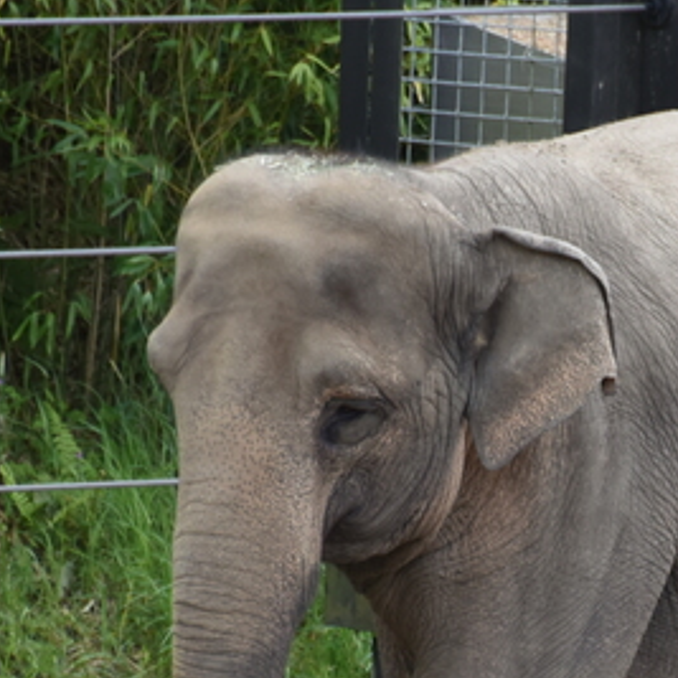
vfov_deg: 1.4
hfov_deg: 1.4
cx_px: 650
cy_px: 500
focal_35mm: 1224
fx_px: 27123
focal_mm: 300
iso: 500
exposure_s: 1/640
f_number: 5.6
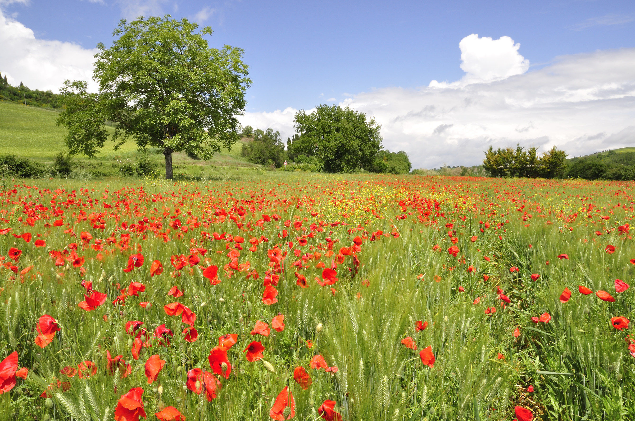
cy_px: 210
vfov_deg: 50.3
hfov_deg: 70.5
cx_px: 318
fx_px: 449
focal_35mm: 26
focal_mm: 17
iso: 200
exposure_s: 1/50
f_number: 25
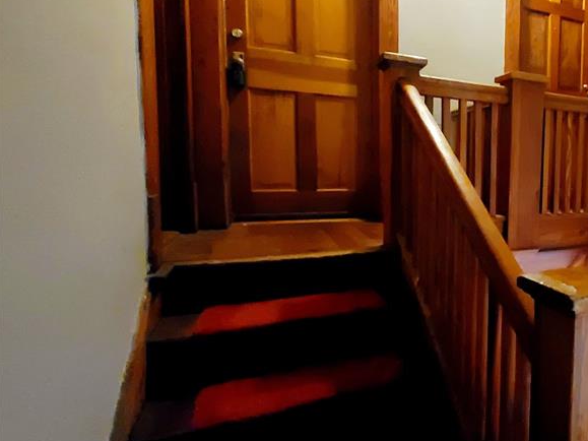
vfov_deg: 58.8
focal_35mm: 23
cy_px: 204
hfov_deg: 63.3
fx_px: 391
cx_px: 516
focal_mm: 2.2
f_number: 2.2
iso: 2500
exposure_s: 1/17
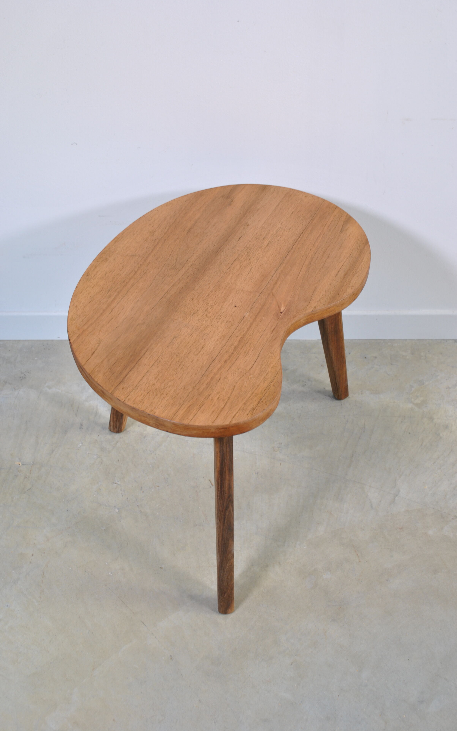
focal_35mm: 43
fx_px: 857
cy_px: 365
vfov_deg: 46.2
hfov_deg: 29.9
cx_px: 225
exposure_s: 1/25
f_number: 7.1
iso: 200
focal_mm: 28
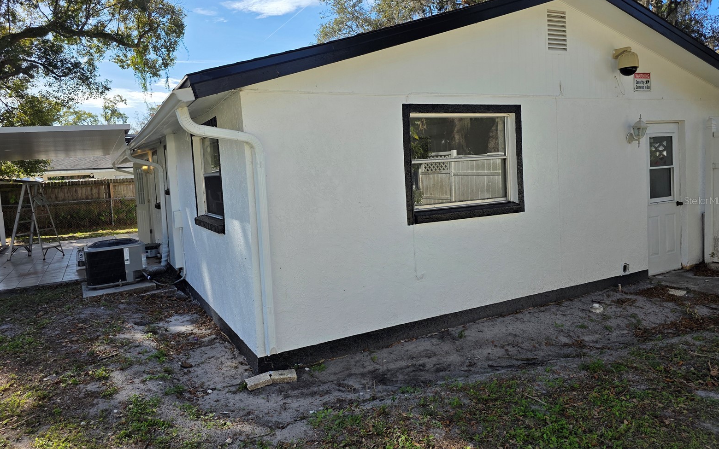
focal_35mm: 25
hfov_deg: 72.5
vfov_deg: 49.2
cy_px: 200
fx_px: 490
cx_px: 359
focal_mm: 6.3
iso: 80
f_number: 1.7
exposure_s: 1/3891
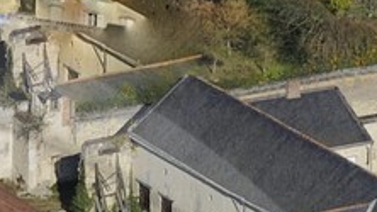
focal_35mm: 791
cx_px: -204
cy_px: 717
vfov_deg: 1.5
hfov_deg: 2.7
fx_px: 7909
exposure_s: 1/800
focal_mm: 105
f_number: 11
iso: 400
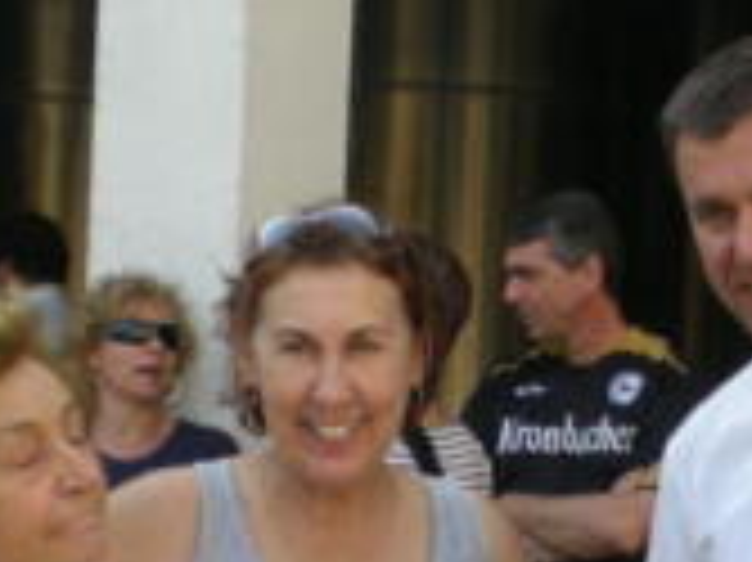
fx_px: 2475
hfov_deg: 17.2
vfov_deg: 12.9
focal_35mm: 114
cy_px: 443
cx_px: 527
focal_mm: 6.3
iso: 50
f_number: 3.1
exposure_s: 1/162
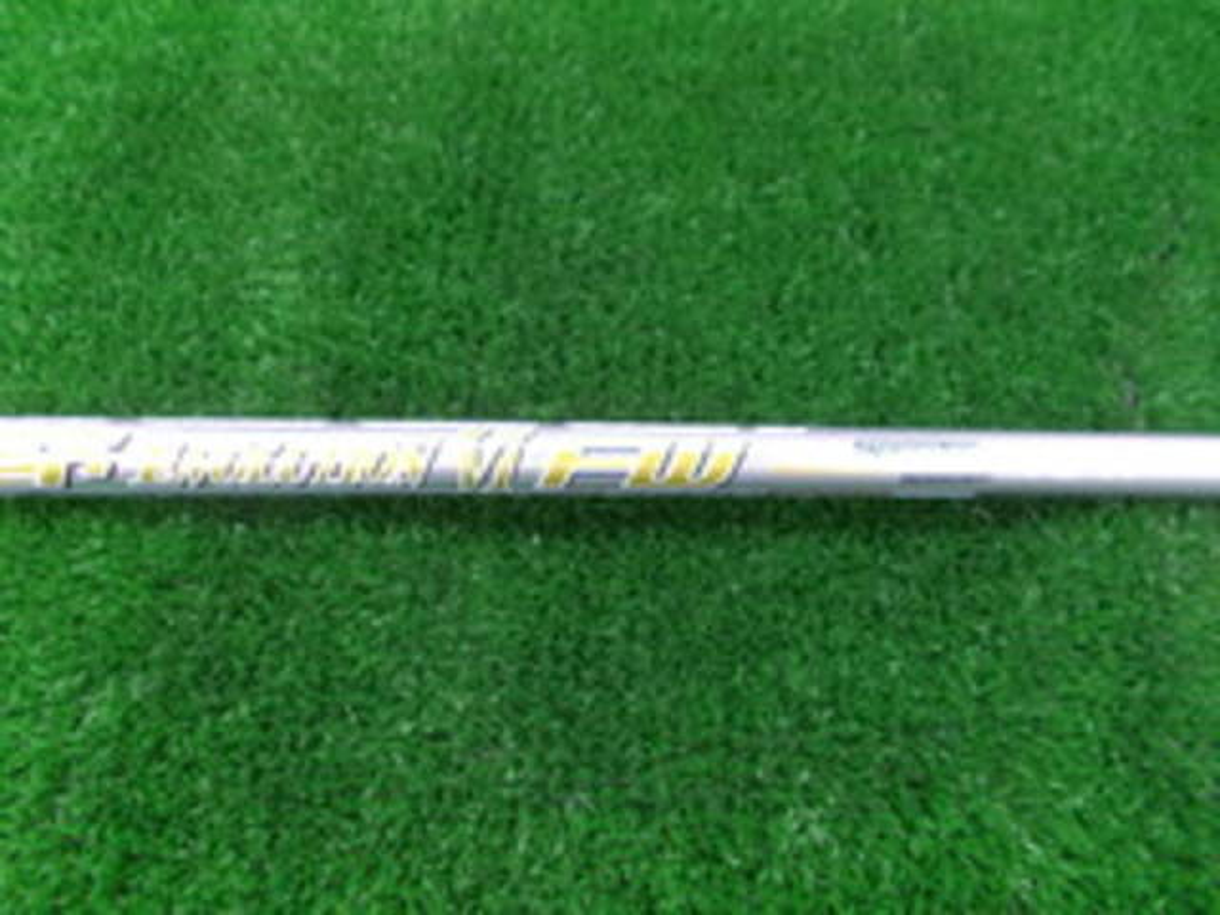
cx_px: 610
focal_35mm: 26
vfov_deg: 53.1
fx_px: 916
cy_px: 458
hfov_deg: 67.3
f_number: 3.2
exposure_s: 1/25
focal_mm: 4.6
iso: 200
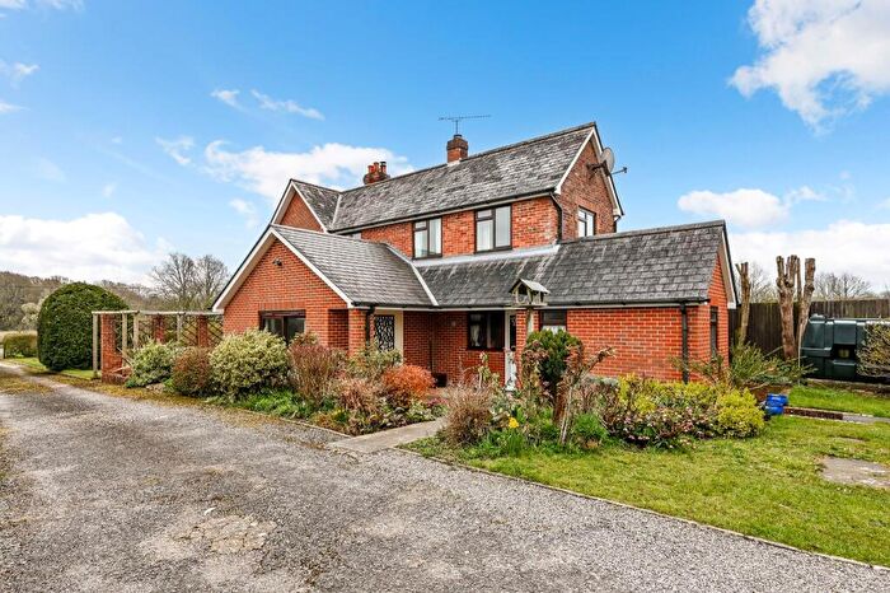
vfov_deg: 64.5
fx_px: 469
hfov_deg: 86.9
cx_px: 445
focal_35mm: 19
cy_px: 296
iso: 400
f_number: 9
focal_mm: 19
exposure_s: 1/400
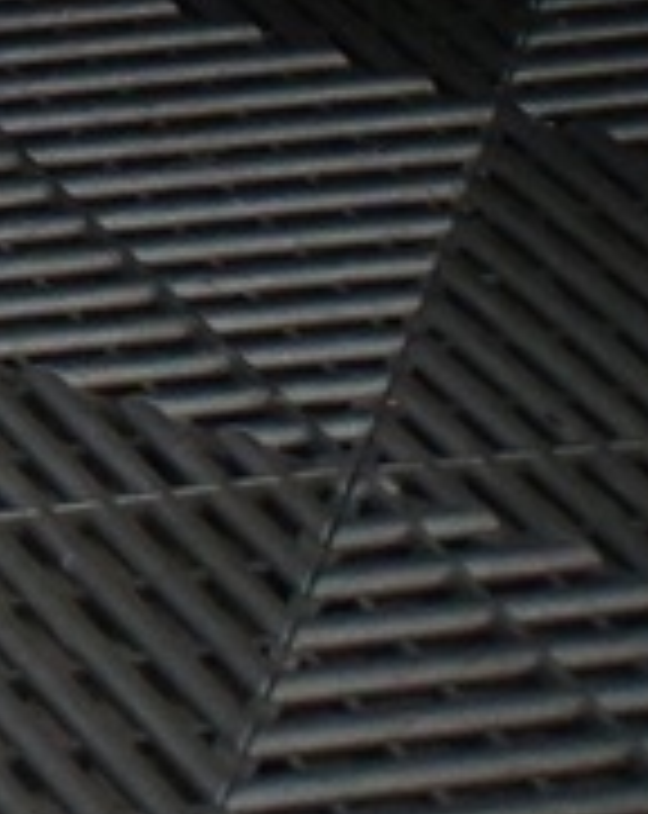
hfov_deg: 3.6
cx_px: -2912
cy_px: -1435
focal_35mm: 385
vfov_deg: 4.8
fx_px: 9268
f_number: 4.8
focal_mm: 30.5
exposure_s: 1/250
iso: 3200
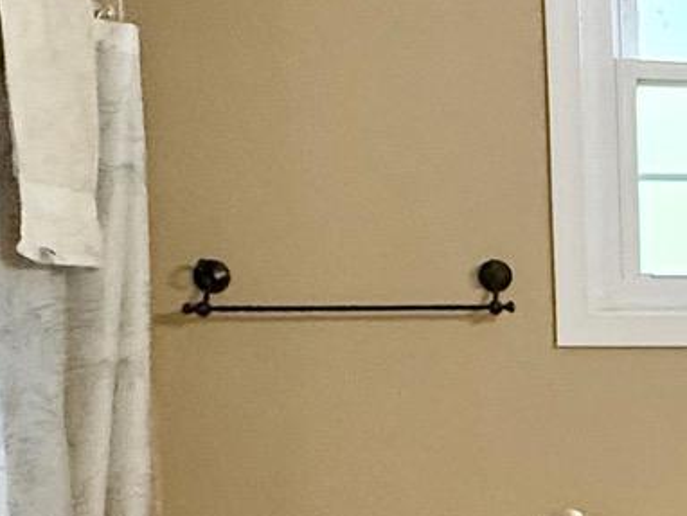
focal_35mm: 75
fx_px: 1489
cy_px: 471
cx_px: 1005
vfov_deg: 19.3
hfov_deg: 22.0
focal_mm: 2.22
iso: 640
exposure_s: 1/120
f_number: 2.2
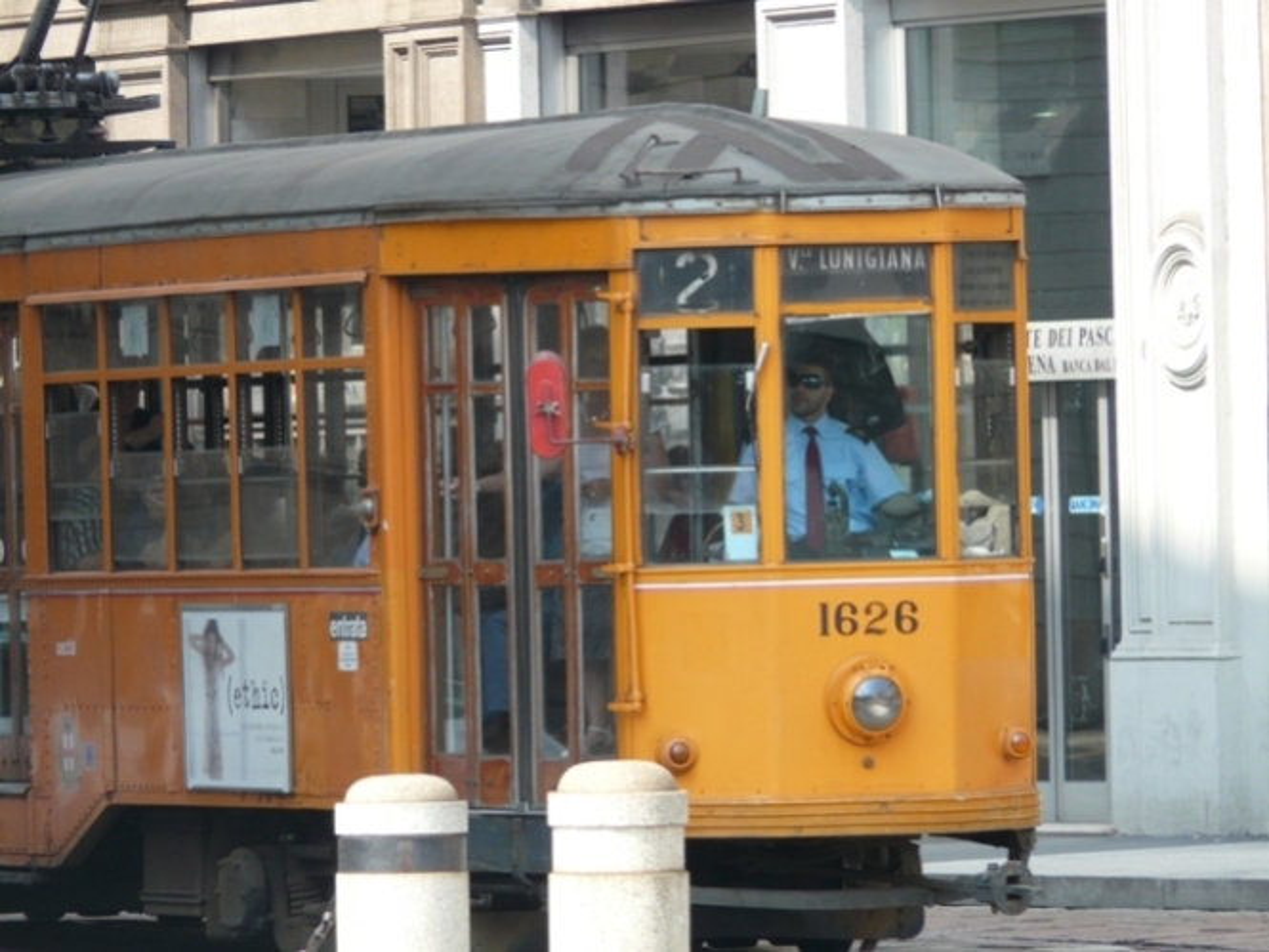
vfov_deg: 3.7
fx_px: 14593
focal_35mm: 398
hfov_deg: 5.0
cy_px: 476
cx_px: 634
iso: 100
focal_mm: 65.3
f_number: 4
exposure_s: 1/200
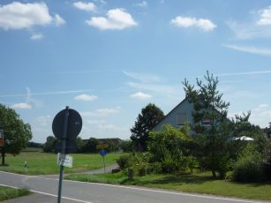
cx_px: 162
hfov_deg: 38.1
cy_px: 156
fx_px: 391
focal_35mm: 50
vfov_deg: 28.6
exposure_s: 1/640
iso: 100
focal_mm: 5.2
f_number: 5.6
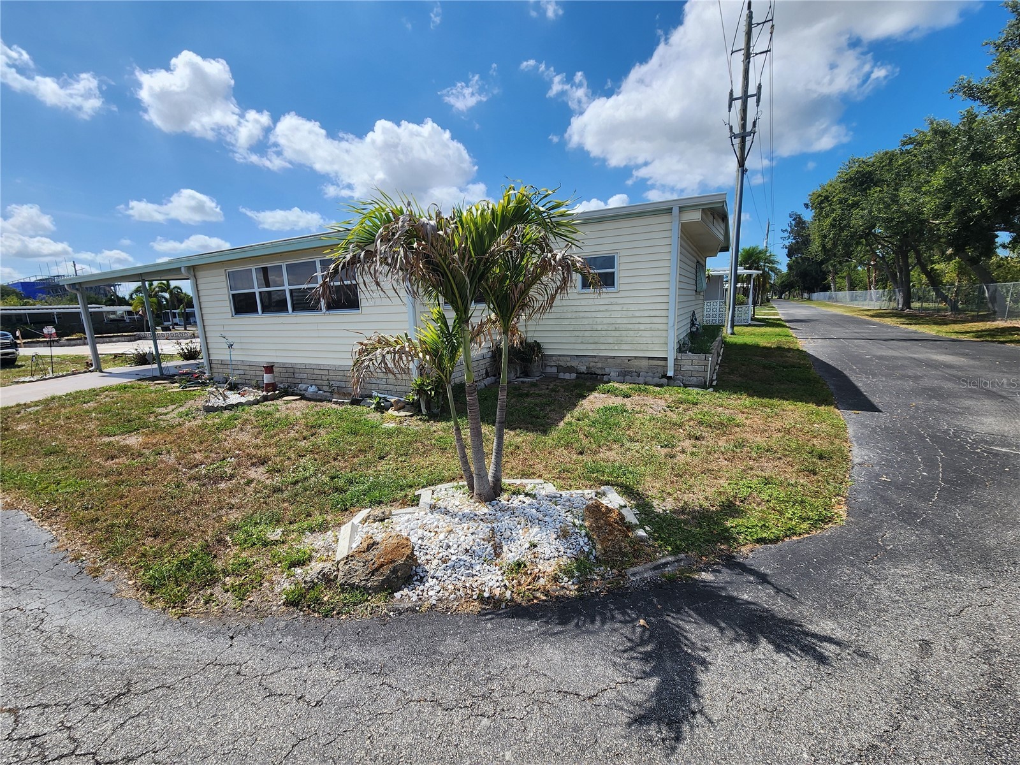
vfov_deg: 89.9
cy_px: 382
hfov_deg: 106.2
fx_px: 383
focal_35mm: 13
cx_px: 510
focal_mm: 2.2
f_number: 2.2
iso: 50
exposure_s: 1/2333
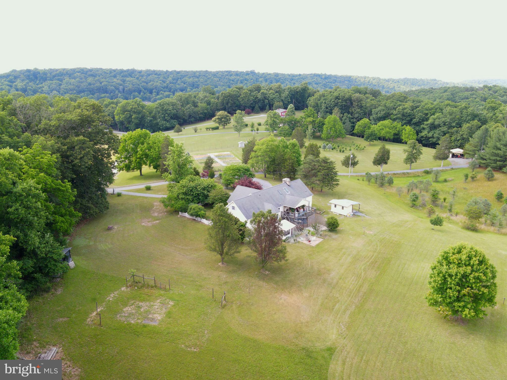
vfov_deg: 56.8
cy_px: 190
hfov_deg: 71.6
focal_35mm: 24
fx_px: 352
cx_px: 254
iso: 100
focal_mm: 4.5
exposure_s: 1/80
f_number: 2.8
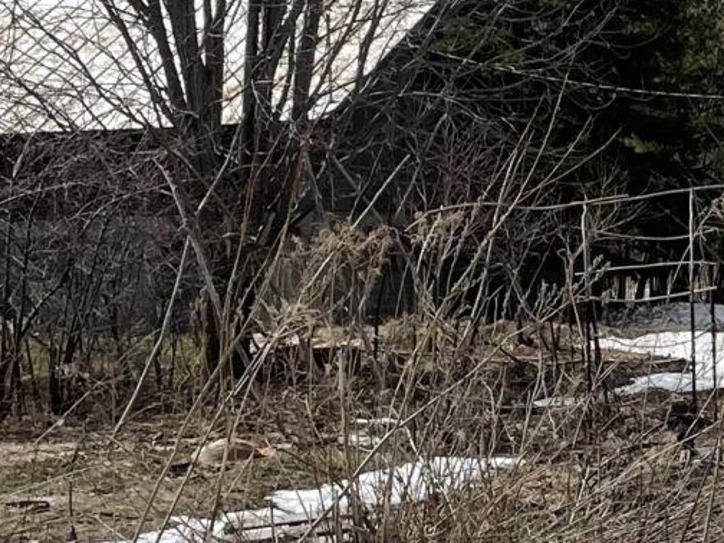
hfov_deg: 13.7
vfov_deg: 11.2
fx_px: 2761
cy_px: 244
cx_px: 1202
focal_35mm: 132
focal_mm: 4.2
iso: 32
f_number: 1.6
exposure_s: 1/6494
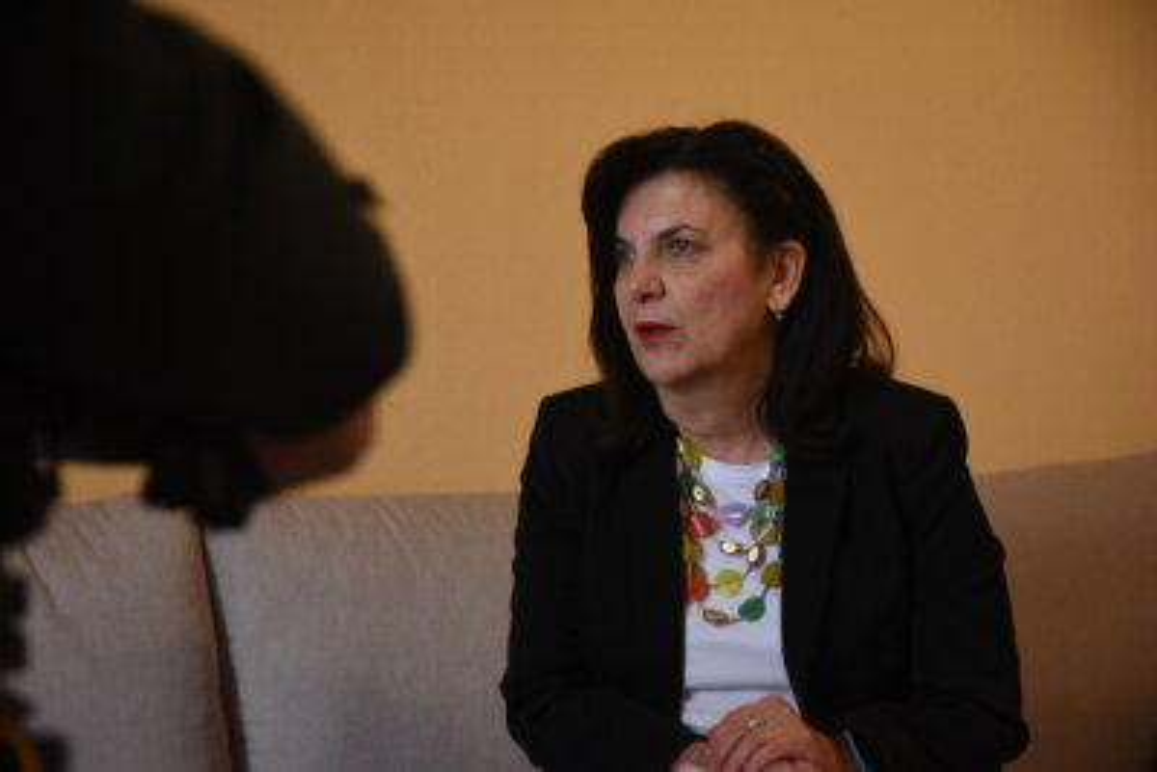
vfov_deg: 13.7
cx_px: 578
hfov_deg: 20.4
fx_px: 3215
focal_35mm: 100
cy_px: 386
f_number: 5.6
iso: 2000
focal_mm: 100
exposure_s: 1/100
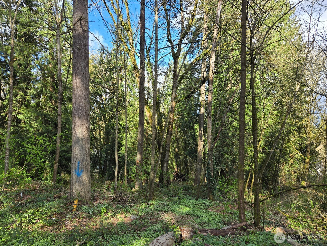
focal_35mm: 23
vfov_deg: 58.9
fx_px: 217
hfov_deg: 73.9
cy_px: 123
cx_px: 164
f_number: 1.8
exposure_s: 1/590
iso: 25
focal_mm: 5.4
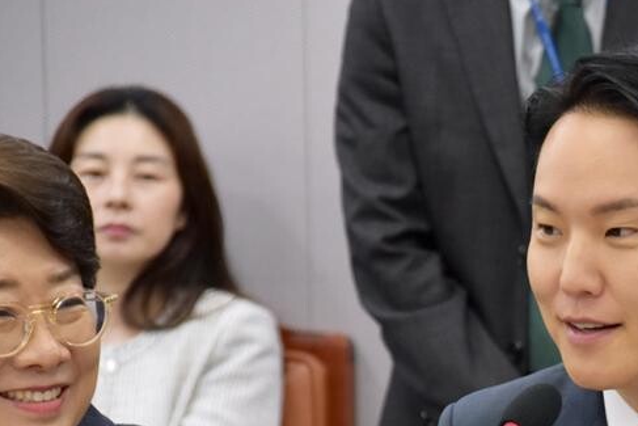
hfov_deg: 5.0
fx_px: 7268
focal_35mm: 410
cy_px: 435
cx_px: 626
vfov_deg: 3.4
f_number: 5.6
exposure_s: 1/200
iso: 800
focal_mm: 130
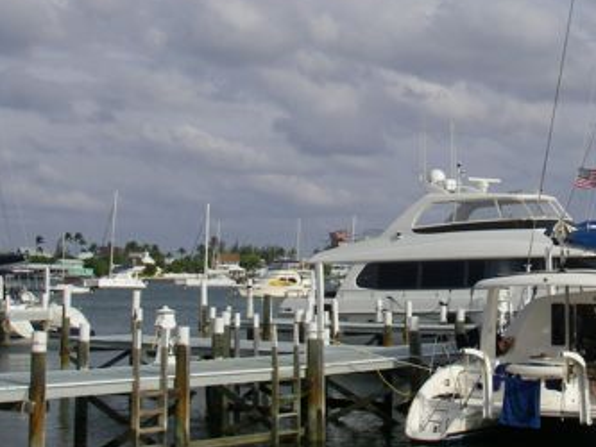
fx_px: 1257
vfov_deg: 20.1
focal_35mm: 73
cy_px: 147
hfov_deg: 26.5
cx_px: 412
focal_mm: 6.3
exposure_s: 1/400
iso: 64
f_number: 6.6
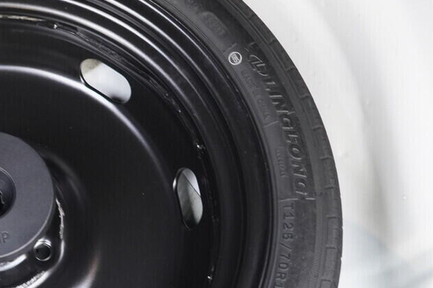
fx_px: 998
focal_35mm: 83
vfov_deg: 16.3
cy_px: 226
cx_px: -15
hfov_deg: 23.3
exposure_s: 1/40
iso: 1250
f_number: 2.8
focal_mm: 24
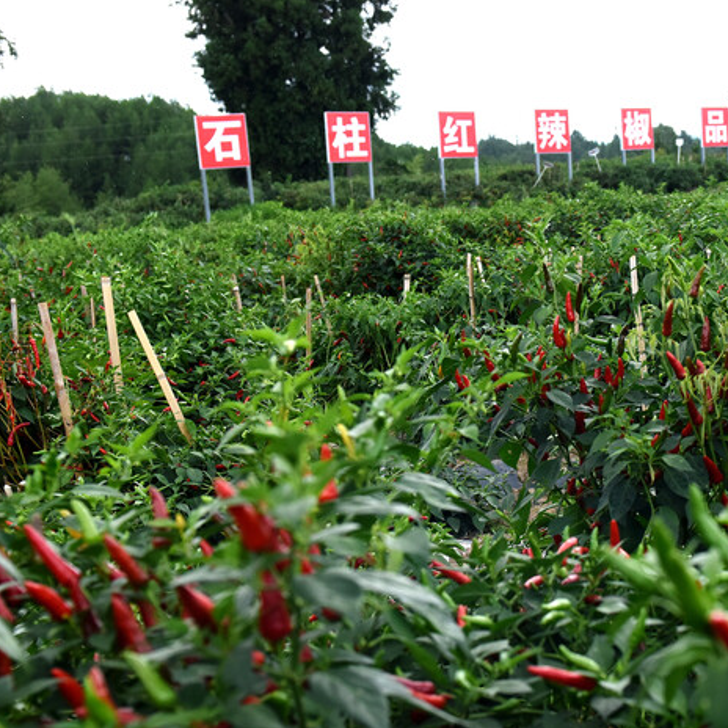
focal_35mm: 60
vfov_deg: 28.5
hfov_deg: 27.9
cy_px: 445
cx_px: 595
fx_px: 1428
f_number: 4.5
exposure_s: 1/2500
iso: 1250
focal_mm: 32
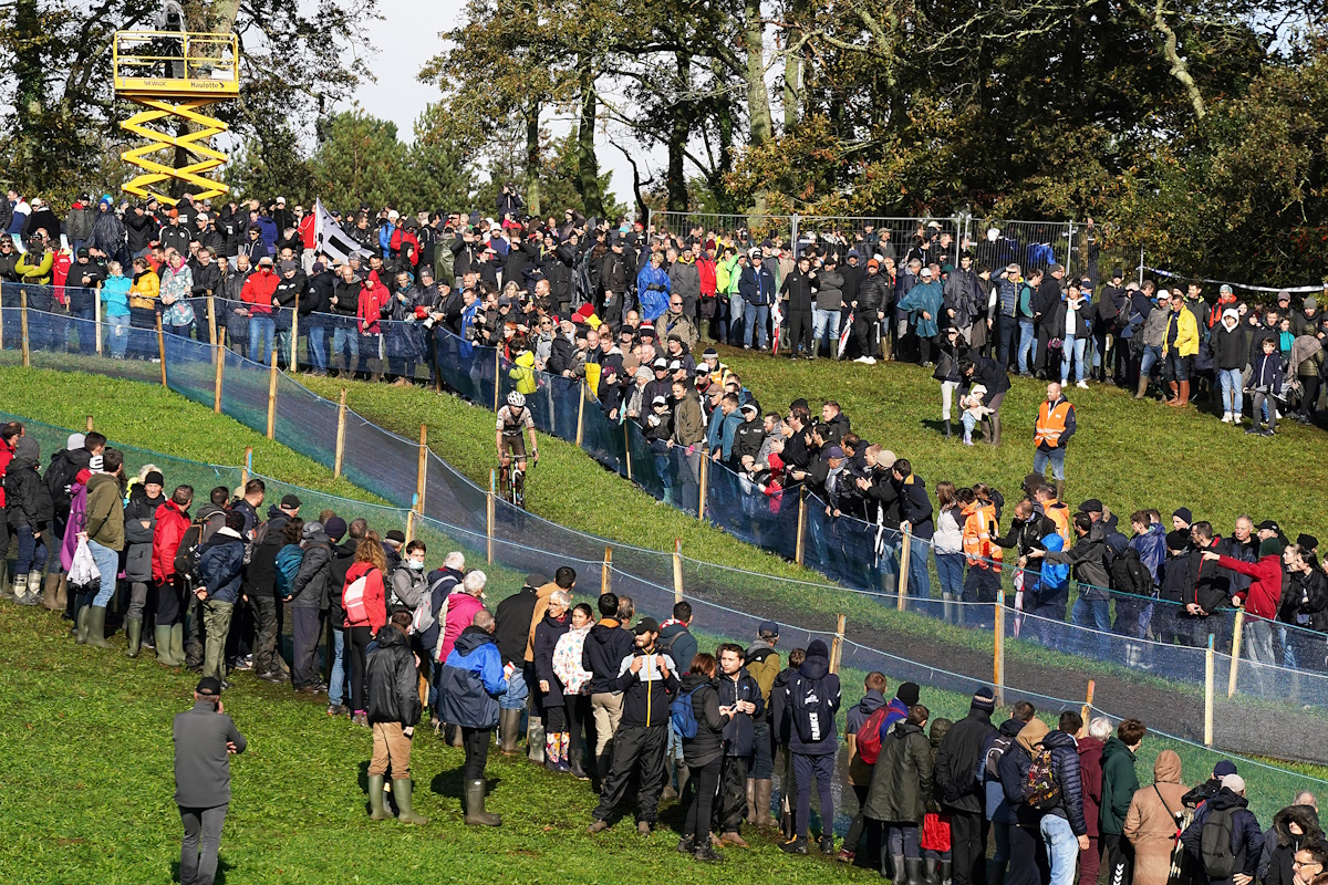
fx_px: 7377
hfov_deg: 10.3
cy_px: 442
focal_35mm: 200
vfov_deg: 6.9
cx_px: 664
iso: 1600
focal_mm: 200
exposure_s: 1/6400
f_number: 7.1
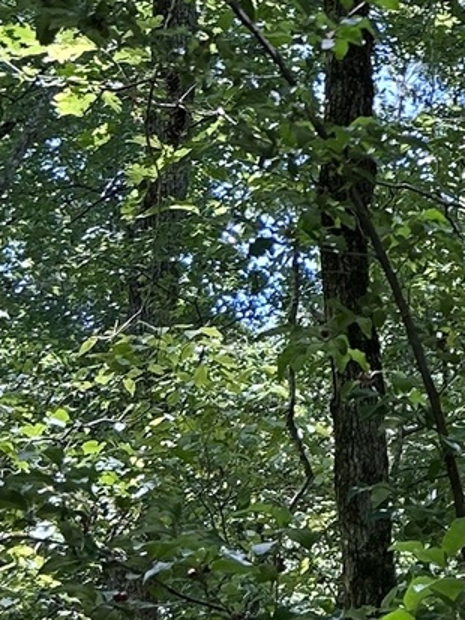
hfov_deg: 9.7
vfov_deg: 13.1
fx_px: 2596
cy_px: -189
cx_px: 849
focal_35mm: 145
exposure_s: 1/199
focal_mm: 5.7
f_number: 1.5
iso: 40
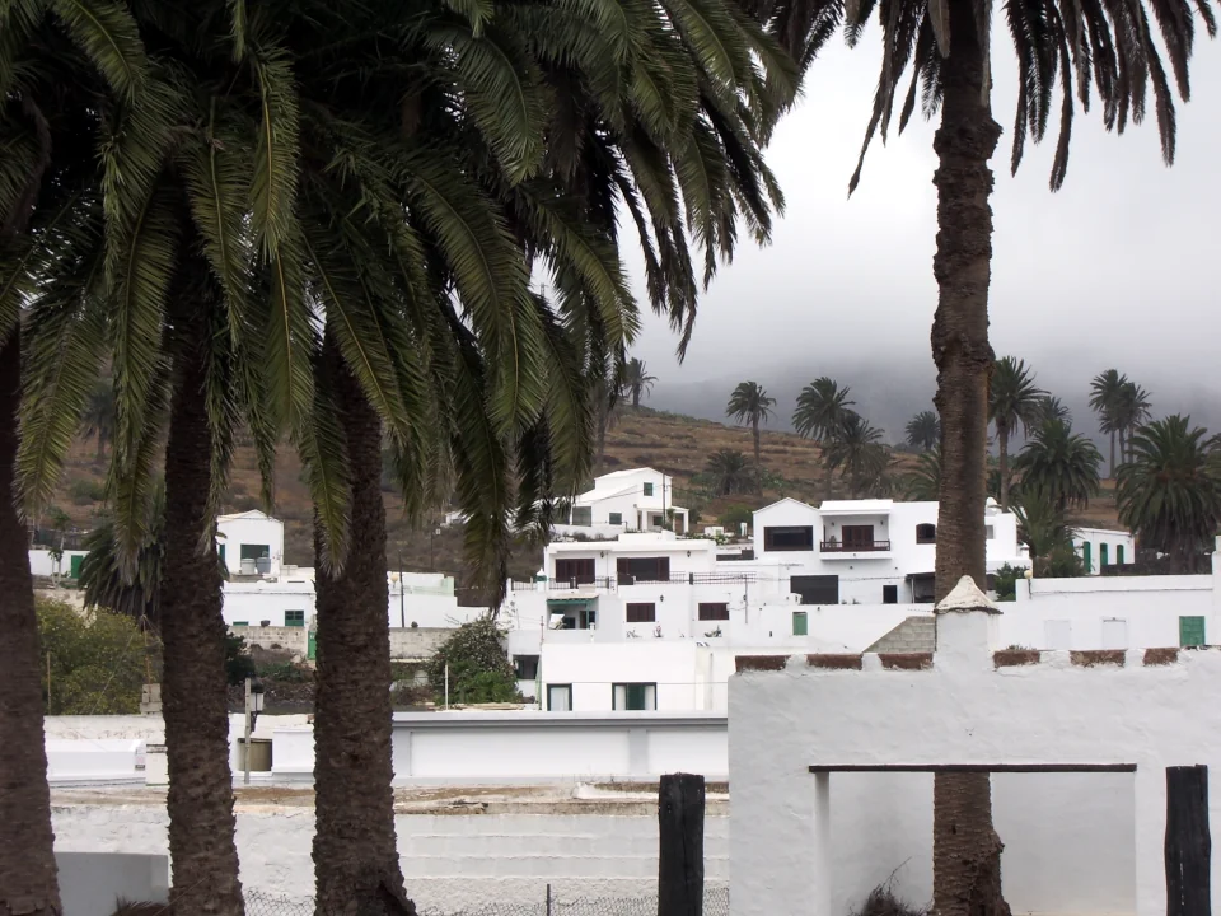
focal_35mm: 89
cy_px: 458
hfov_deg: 22.0
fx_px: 3139
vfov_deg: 16.6
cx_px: 610
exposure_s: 1/160
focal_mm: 14.6
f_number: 7
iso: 50
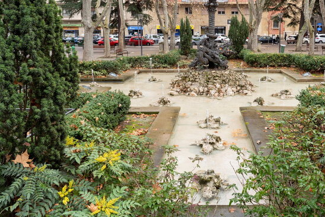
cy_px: 76
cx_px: 215
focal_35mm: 32
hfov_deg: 57.5
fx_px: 289
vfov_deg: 40.7
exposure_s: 1/125
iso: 1000
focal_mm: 24
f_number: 7.1
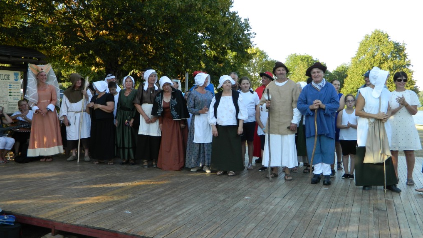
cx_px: 210
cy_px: 121
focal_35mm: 34
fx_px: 381
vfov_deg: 34.6
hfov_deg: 58.0
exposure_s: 1/160
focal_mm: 5.6
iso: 80
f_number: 3.2
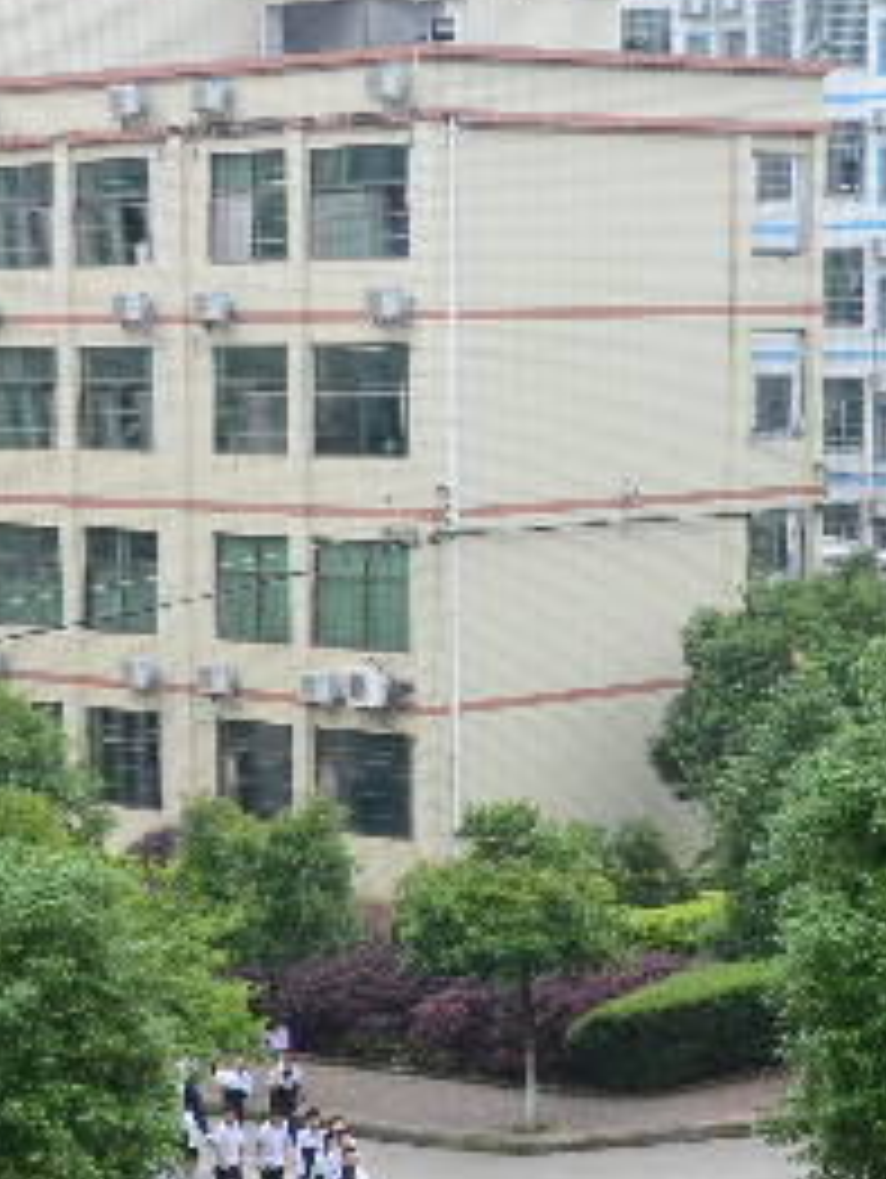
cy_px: 907
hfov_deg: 13.0
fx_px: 3884
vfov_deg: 17.1
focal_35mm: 114
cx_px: 211
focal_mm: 26
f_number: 8
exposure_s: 1/160
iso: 800
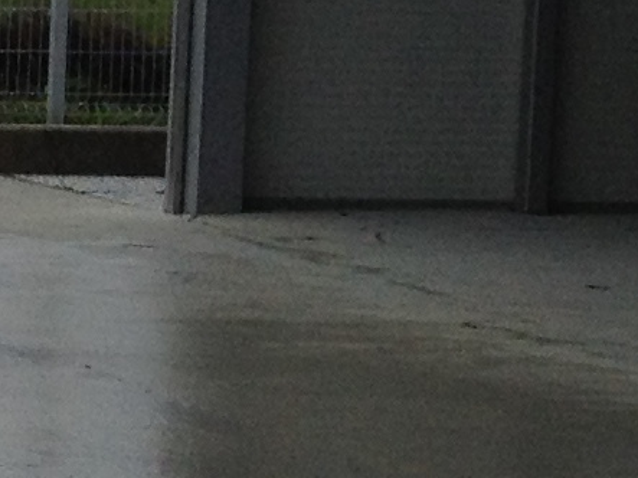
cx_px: -1648
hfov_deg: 6.6
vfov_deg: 5.8
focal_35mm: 258
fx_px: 4754
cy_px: 75
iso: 64
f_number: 2.4
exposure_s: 1/1314
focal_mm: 4.28
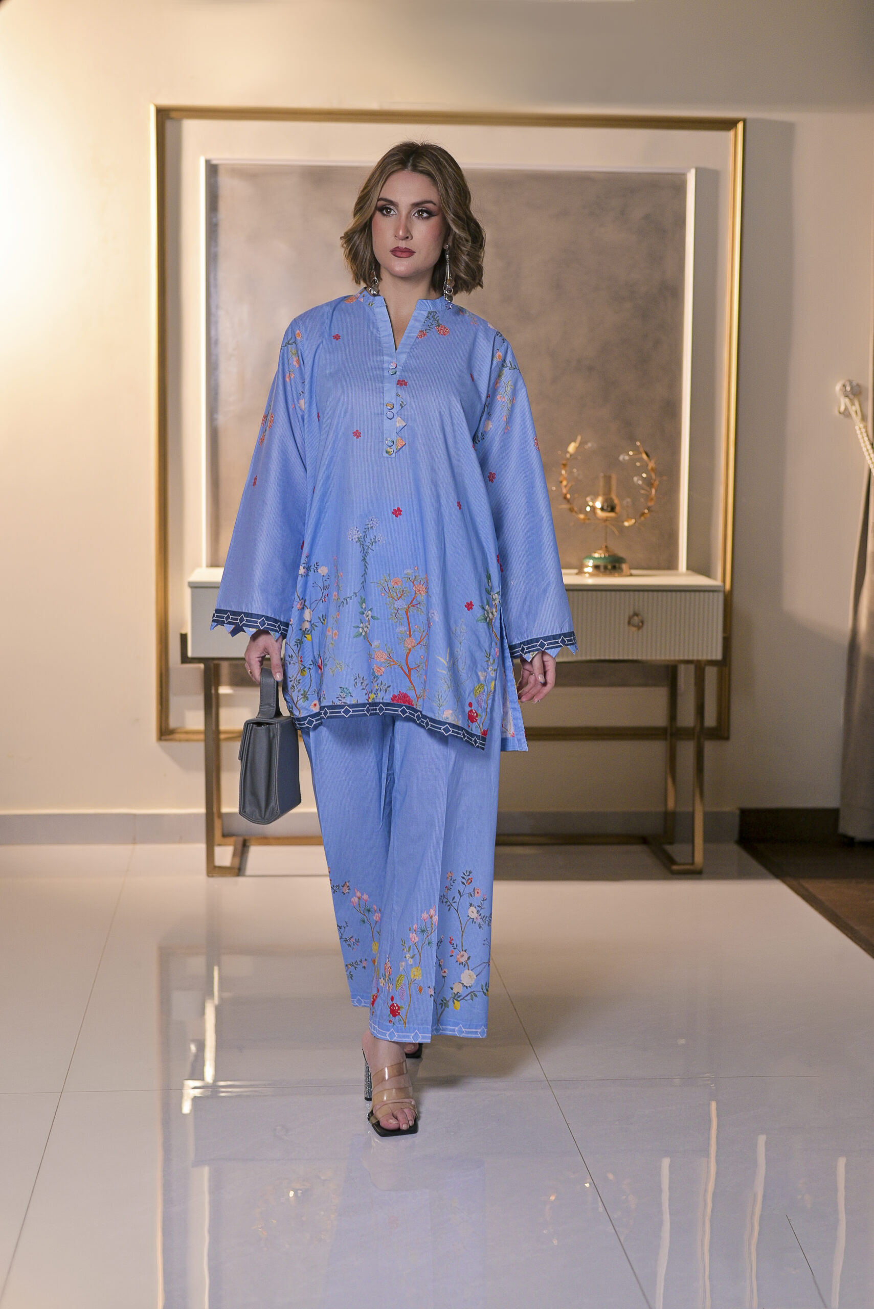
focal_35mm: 50
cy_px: 654
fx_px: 1819
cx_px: 437
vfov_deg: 39.6
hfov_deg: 27.0
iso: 320
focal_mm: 50
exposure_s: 1/160
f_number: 2.8
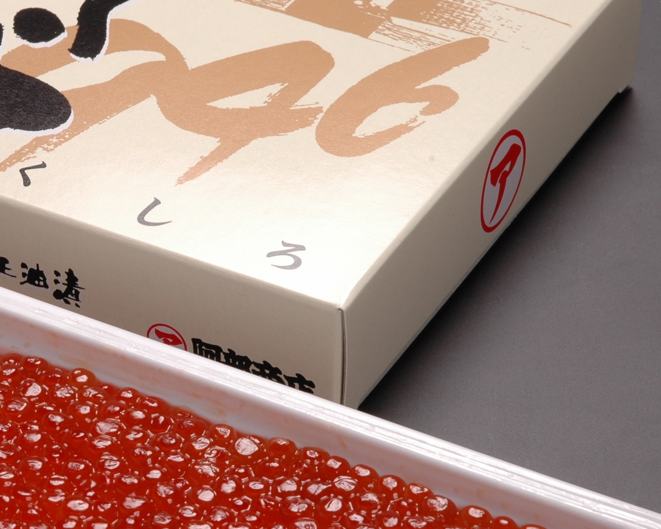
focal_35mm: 179
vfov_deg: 8.6
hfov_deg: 10.7
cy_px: 255
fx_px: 3502
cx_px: 83
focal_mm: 70
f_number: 16
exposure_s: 1/80
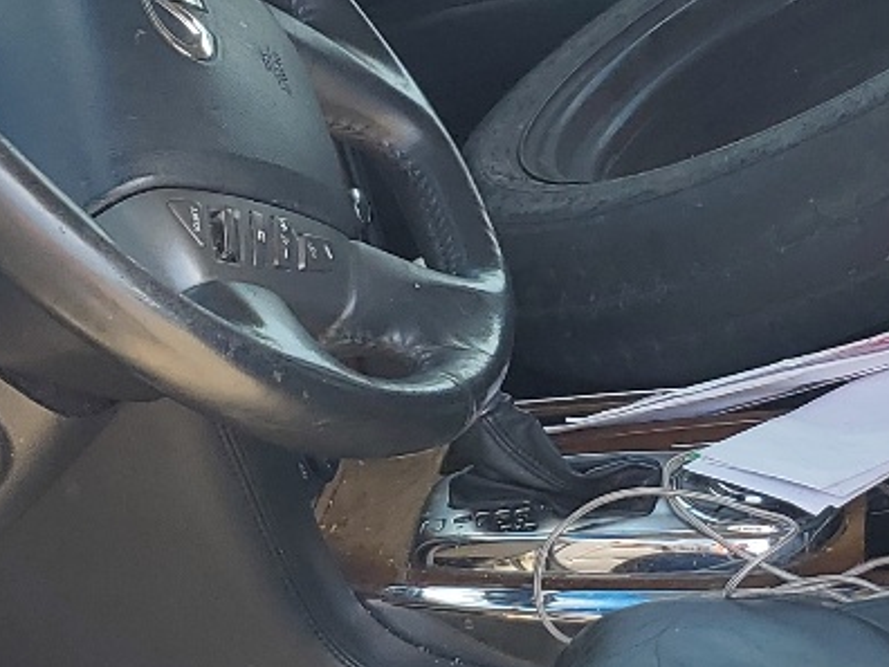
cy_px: 440
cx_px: 766
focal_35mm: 105
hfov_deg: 18.5
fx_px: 2697
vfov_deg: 14.1
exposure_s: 1/385
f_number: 1.5
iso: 50
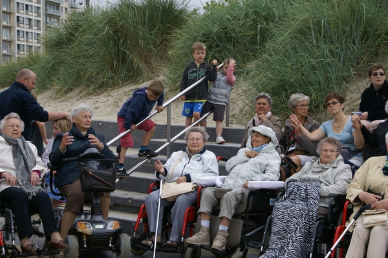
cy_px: 129
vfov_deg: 18.2
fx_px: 808
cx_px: 194
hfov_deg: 27.0
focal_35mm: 75
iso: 100
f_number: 5.6
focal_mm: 50
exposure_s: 1/160
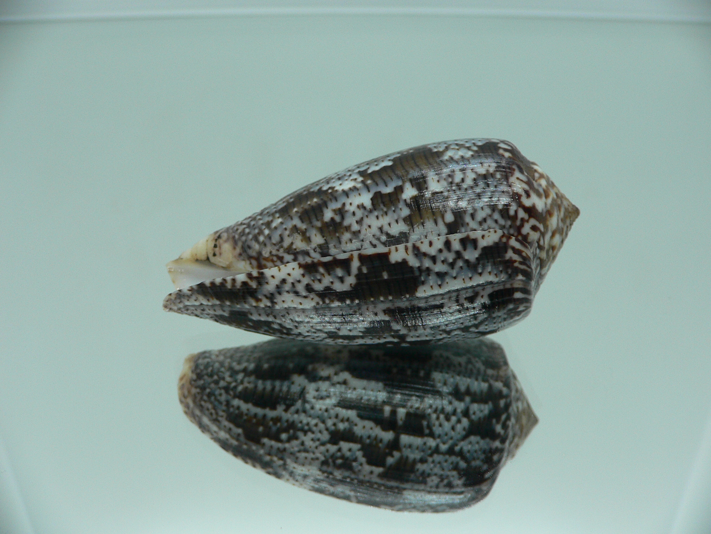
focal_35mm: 35
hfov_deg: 52.6
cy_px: 267
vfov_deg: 40.7
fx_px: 719
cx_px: 356
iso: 100
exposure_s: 1/60
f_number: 2.8
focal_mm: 4.6
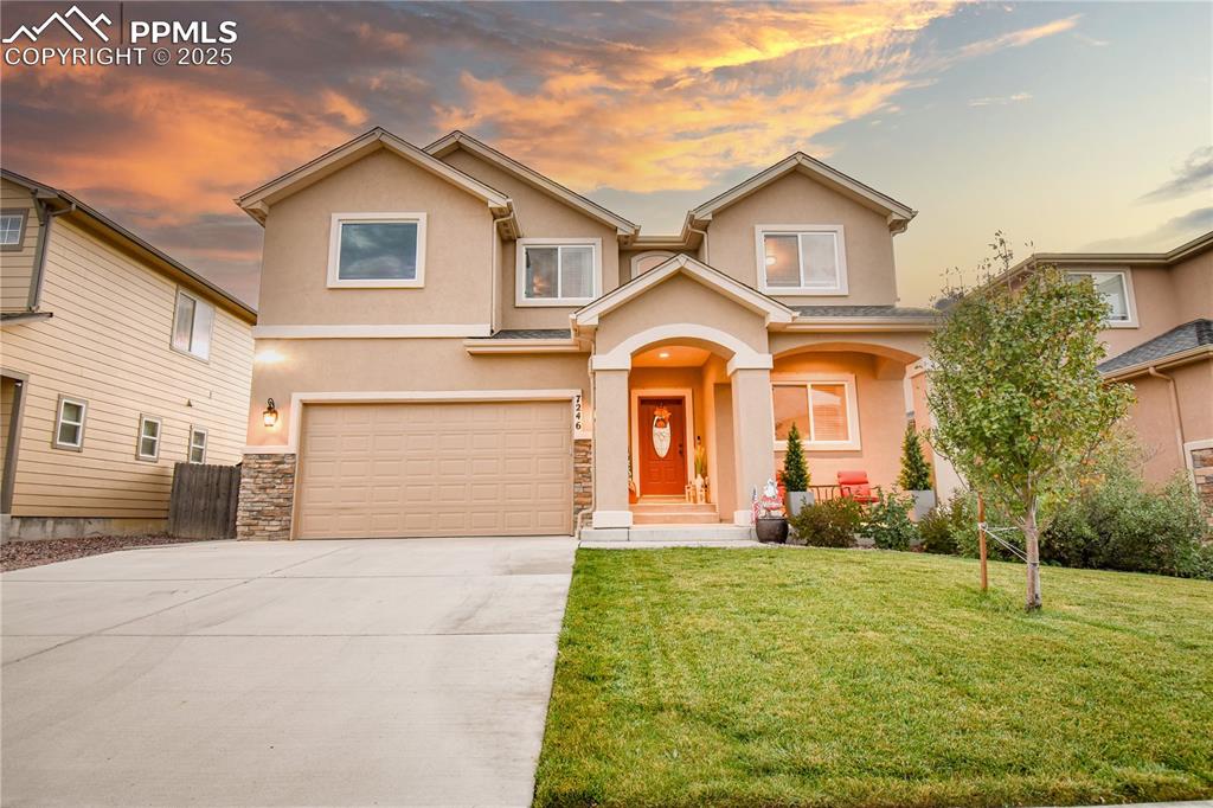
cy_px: 404
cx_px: 606
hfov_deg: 85.4
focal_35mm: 20
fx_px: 657
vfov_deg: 63.2
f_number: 8
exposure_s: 1/5
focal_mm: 13
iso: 320
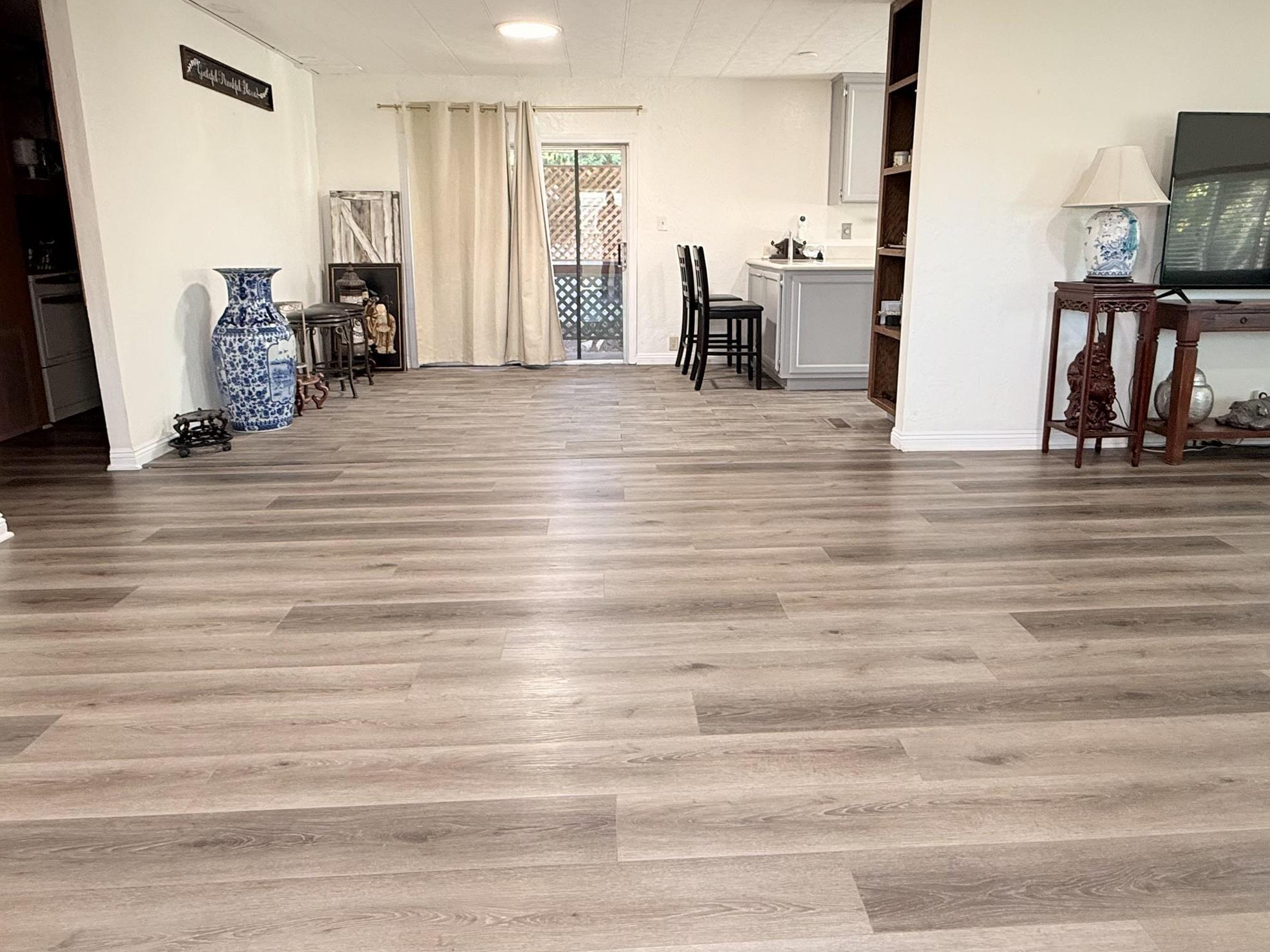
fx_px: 807
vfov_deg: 60.7
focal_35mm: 22
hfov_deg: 76.3
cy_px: 392
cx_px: 663
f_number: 2.2
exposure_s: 1/60
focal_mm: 2.22
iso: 200
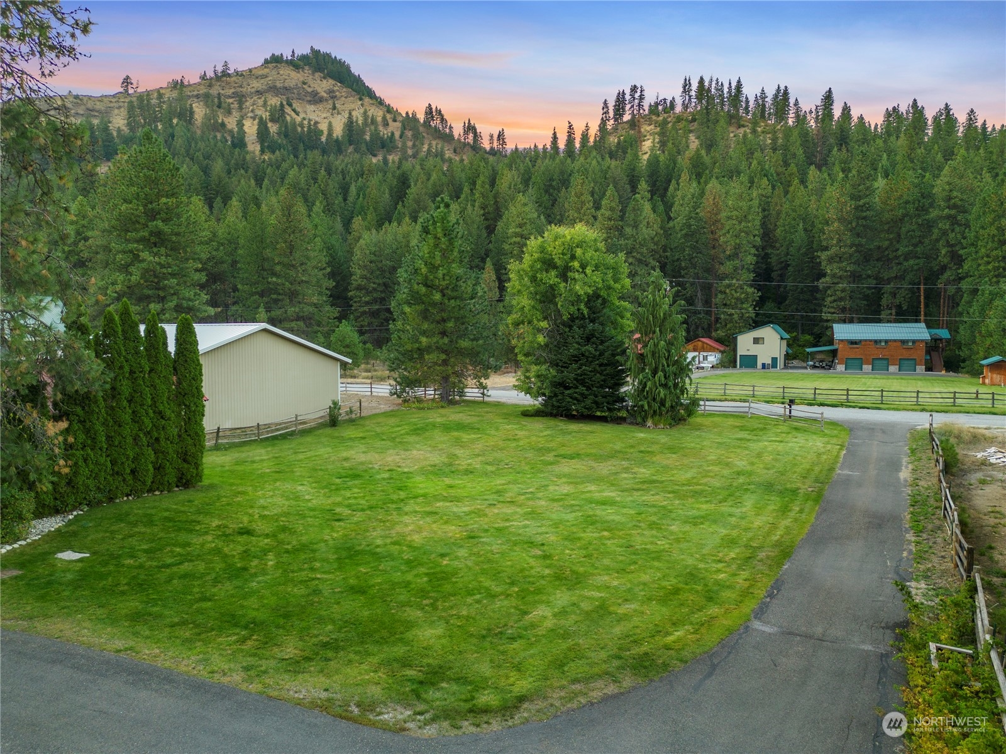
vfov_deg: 56.8
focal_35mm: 24
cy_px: 377
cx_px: 503
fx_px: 697
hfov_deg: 71.6
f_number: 1.7
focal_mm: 6.72
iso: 100
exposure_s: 1/40
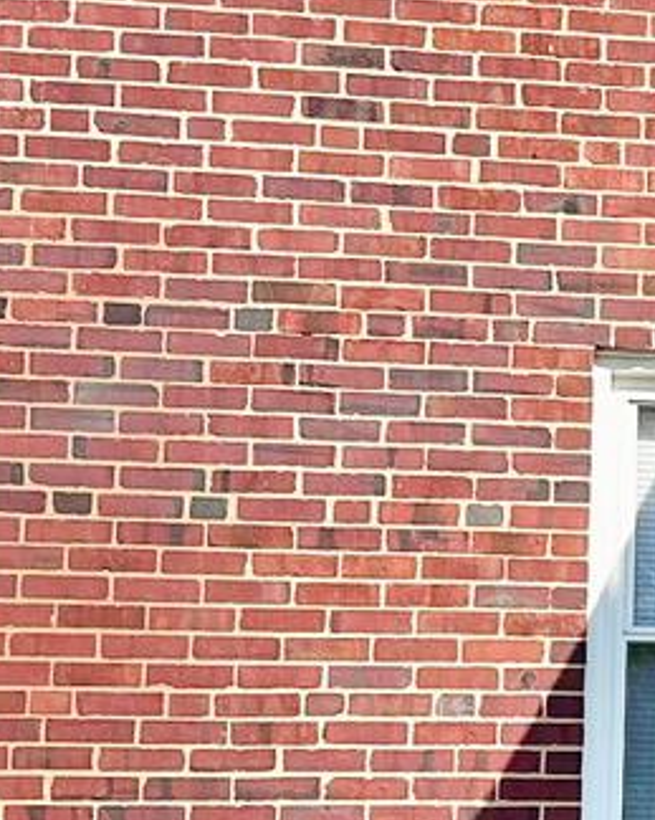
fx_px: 3588
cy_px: 464
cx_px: 1425
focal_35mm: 148
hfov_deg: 9.5
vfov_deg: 13.0
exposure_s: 1/4545
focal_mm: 6.86
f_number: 1.78
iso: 80
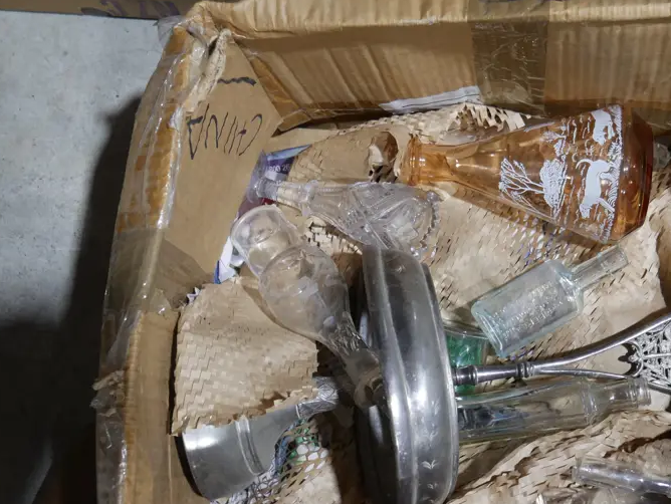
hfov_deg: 40.5
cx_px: 467
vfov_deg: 31.4
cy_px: 309
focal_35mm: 46
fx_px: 892
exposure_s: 1/60
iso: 320
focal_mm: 15
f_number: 3.6
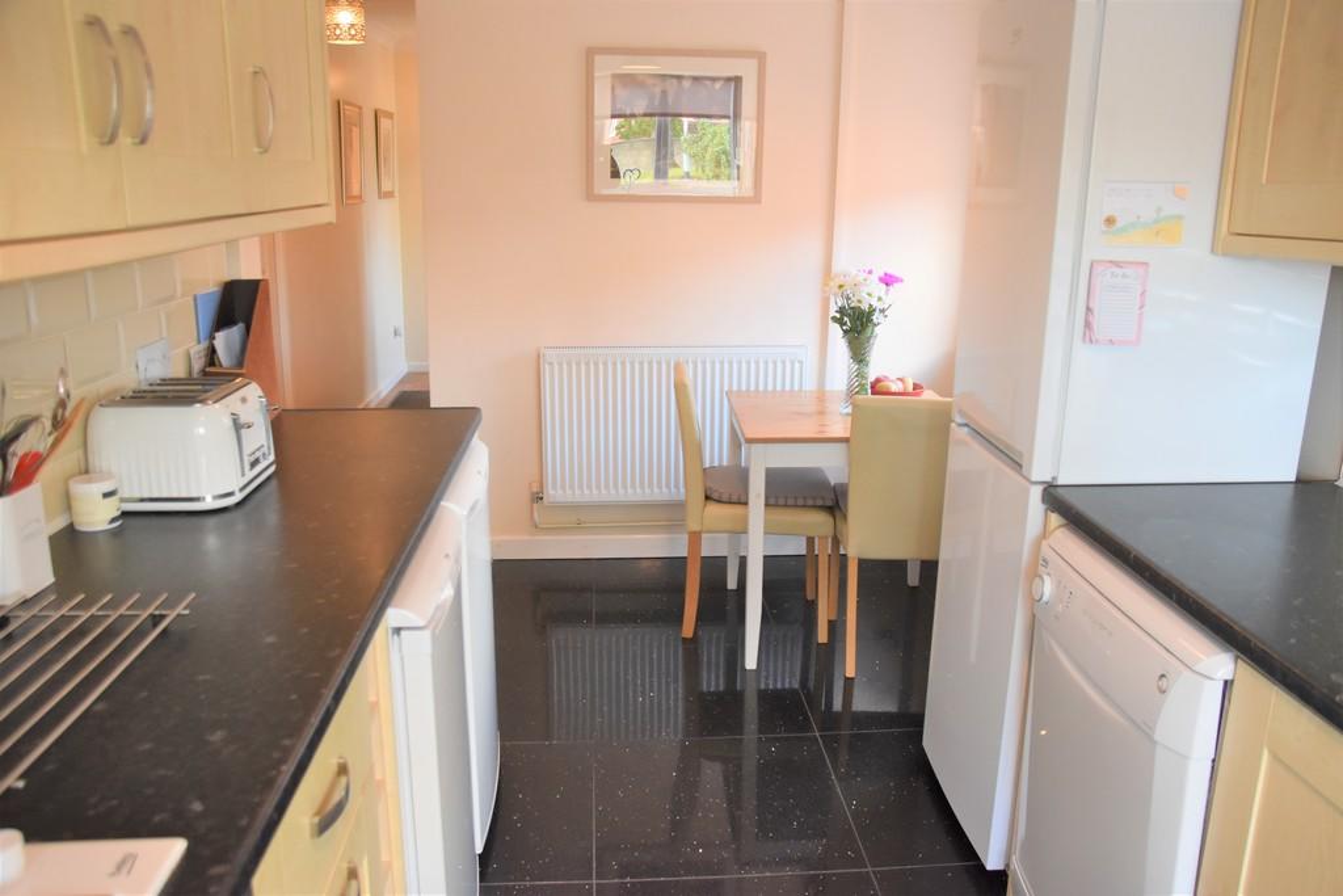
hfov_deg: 67.4
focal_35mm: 27
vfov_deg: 47.9
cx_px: 672
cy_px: 448
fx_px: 1007
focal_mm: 18
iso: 1400
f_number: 3.5
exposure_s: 1/125
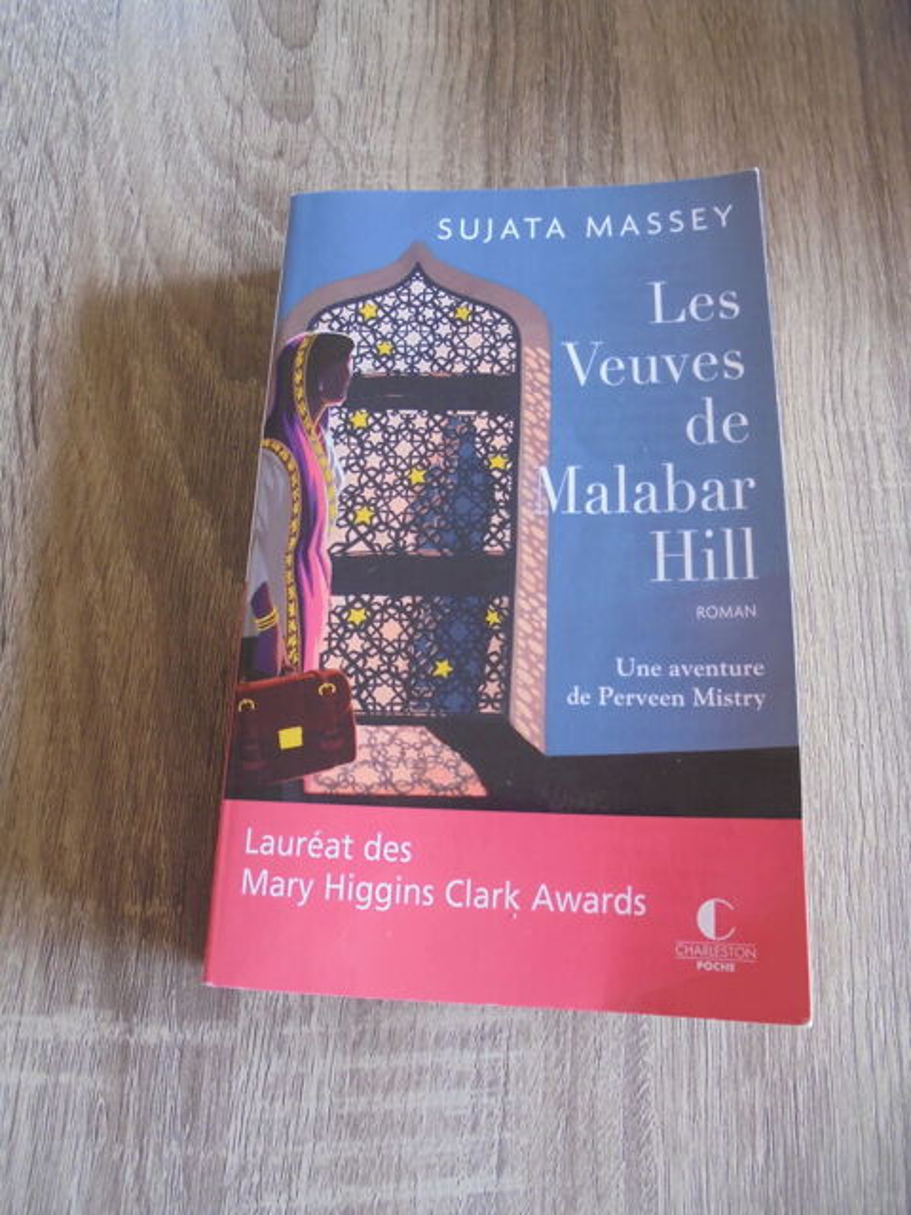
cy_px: 608
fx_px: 912
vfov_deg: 67.3
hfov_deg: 53.1
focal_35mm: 26
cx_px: 456
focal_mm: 4.6
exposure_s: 1/30
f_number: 3.5
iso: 160
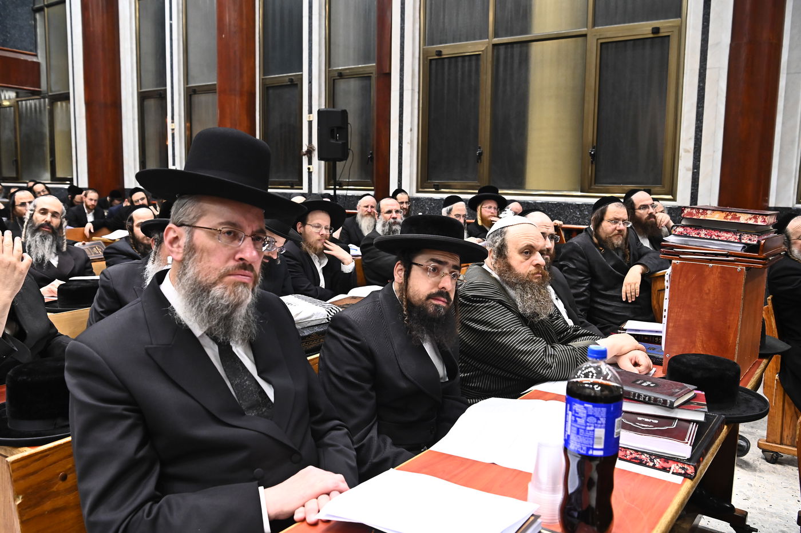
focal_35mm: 30
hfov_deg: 62.0
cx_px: 400
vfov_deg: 43.6
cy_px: 266
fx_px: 667
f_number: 5.6
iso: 2500
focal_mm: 30
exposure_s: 1/200
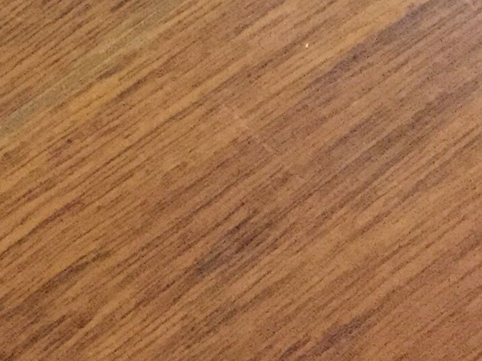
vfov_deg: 10.3
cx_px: -585
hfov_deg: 11.9
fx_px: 1976
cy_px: -65
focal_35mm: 142
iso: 640
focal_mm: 3.3
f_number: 2.4
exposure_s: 1/17
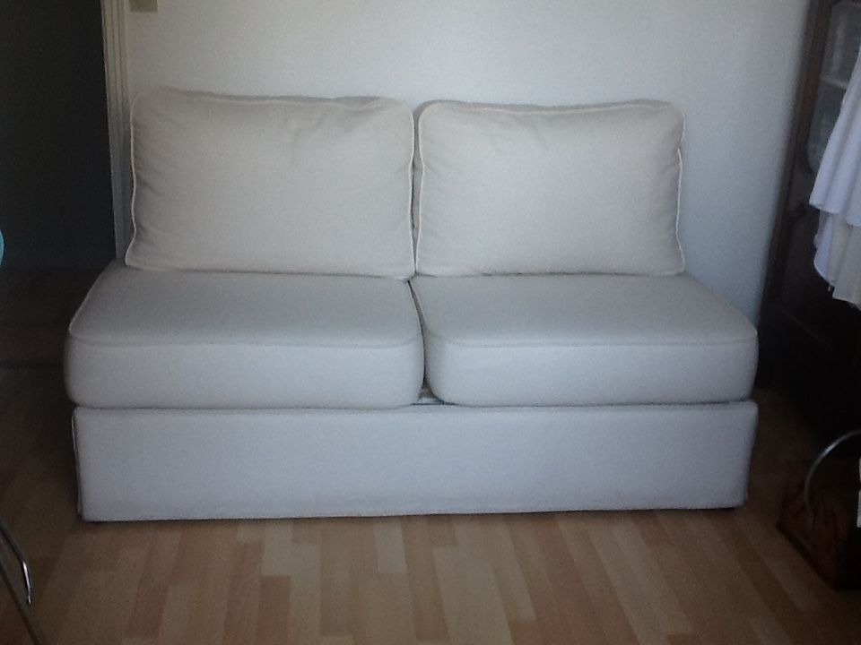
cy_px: 322
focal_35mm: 44
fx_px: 1094
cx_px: 430
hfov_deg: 42.9
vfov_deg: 32.9
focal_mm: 2.03
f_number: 2.4
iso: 50
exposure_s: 1/30
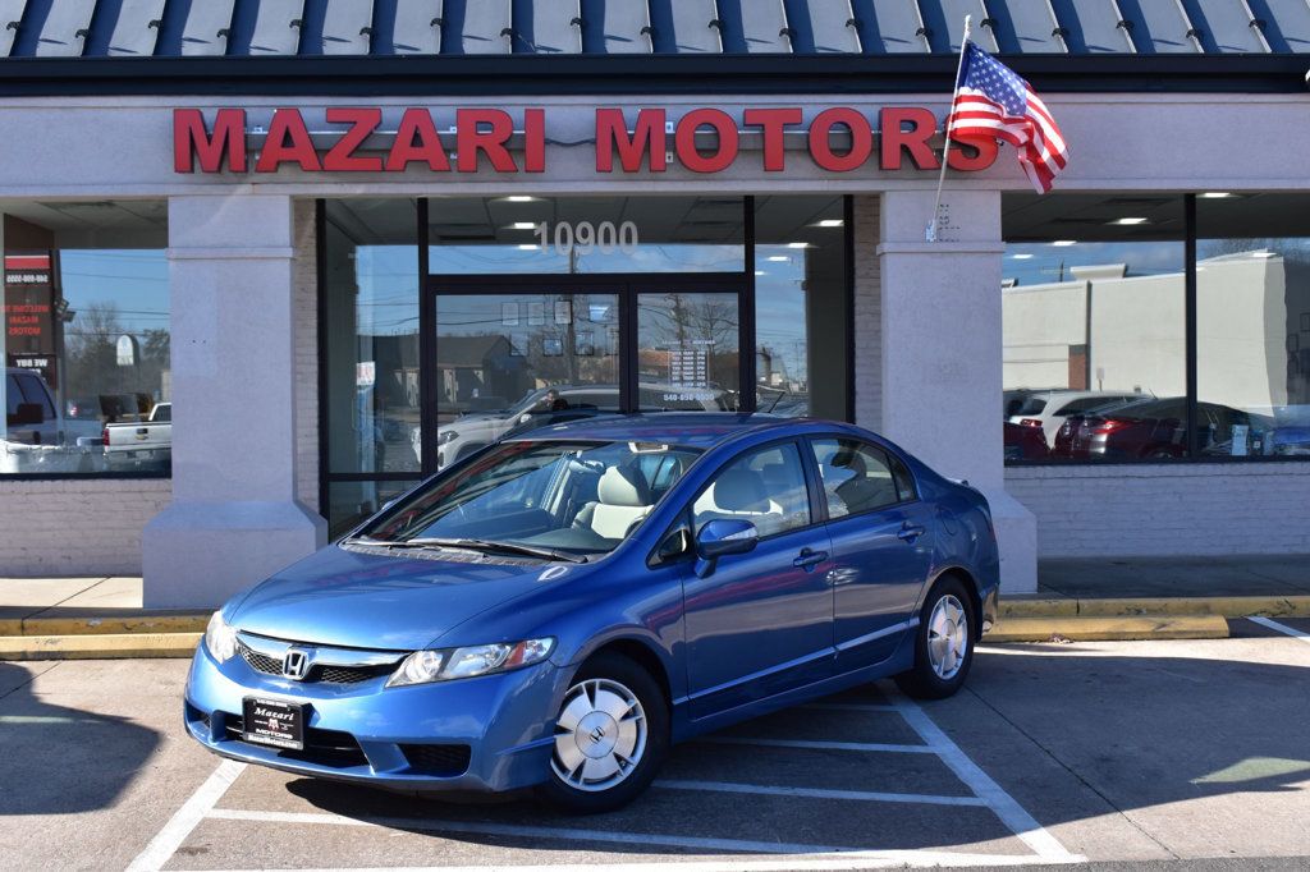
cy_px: 436
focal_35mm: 51
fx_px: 1855
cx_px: 655
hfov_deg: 38.9
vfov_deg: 26.5
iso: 400
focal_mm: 34
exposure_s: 1/320
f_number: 10
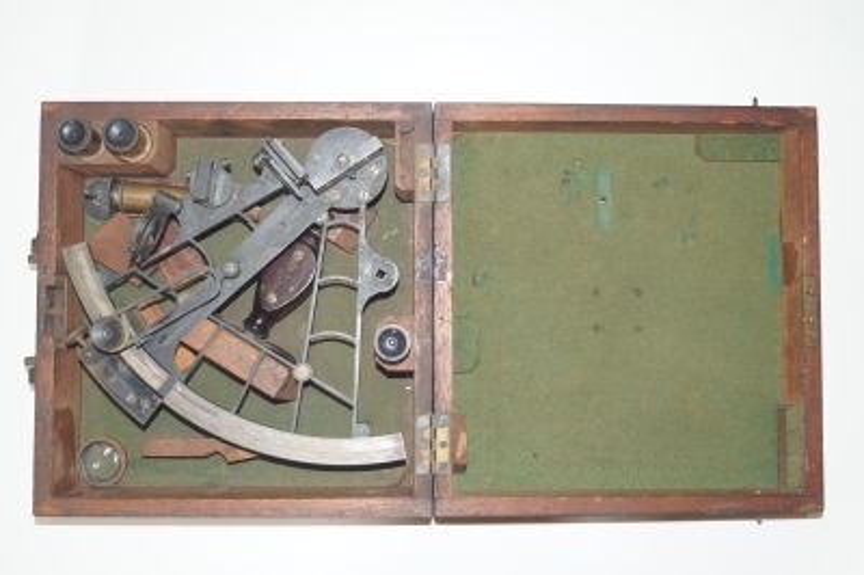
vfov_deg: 25.7
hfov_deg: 37.9
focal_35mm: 52
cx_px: 432
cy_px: 288
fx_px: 1259
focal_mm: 35
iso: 800
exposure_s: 1/60
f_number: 4.5
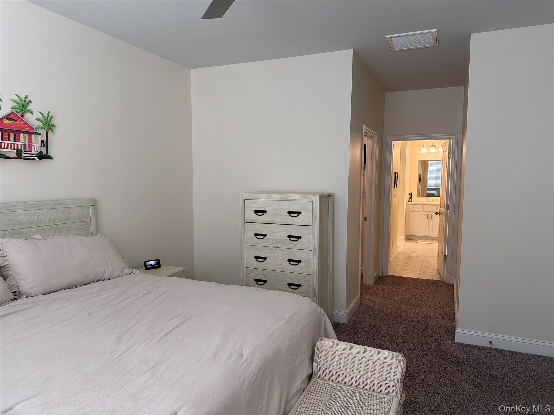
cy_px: 208
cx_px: 277
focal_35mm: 24
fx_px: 384
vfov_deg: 56.8
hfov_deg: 71.6
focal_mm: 6.76
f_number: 1.78
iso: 200
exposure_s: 1/135
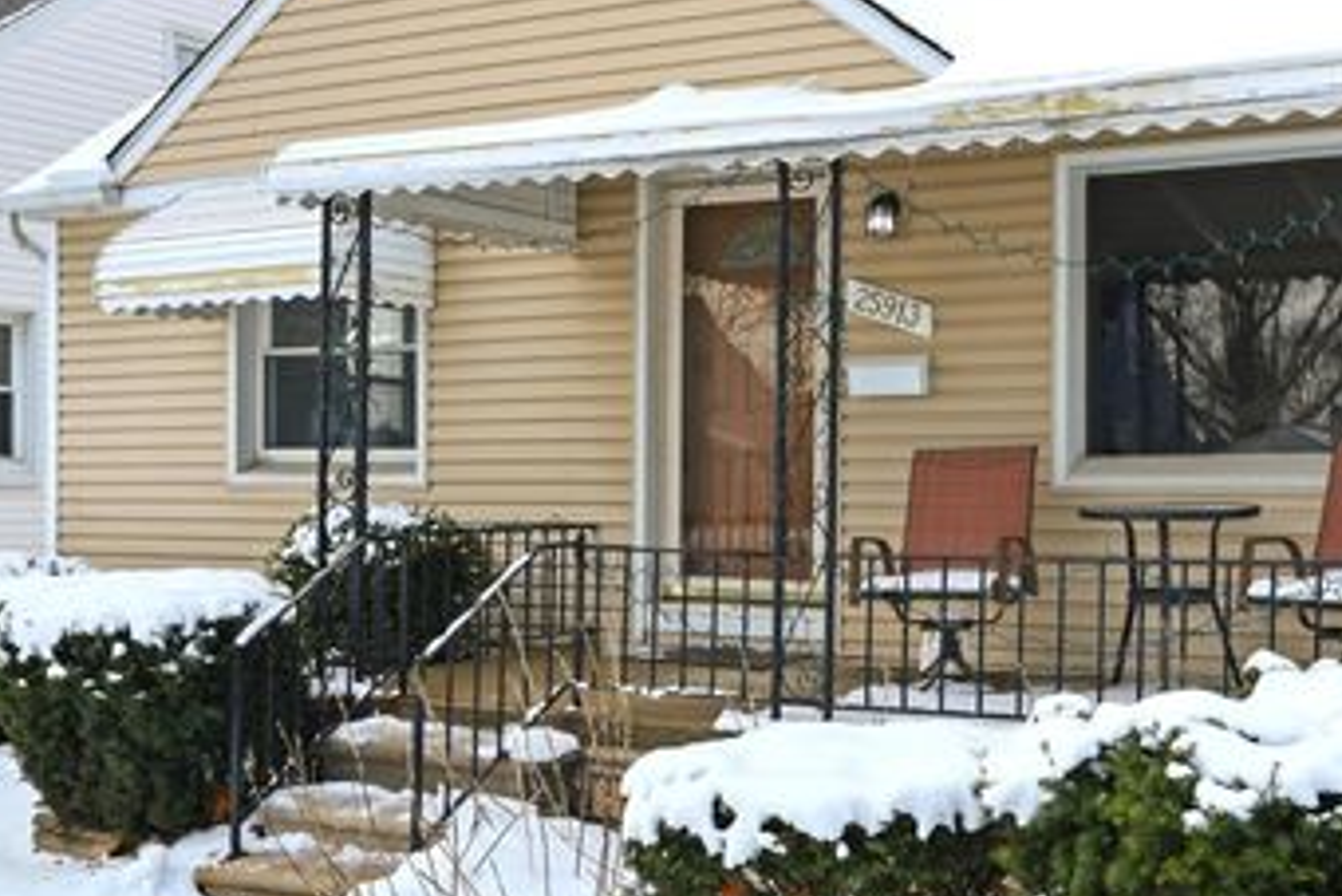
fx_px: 1753
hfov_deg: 41.4
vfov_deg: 28.7
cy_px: 468
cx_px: 888
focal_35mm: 47
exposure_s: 1/8000
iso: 400
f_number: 8
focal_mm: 32
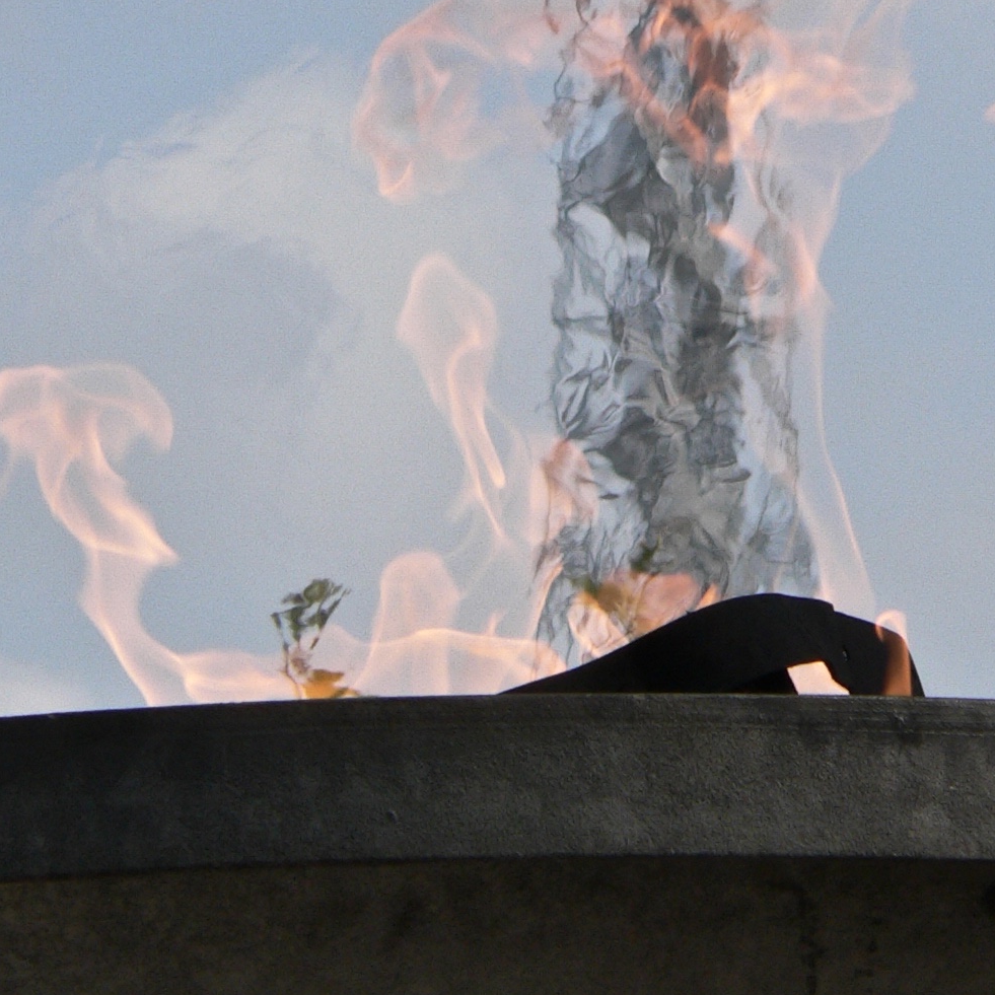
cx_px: 680
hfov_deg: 2.8
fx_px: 20097
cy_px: 130
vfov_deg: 2.8
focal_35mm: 618
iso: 100
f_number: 5.6
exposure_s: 1/800
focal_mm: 44.7
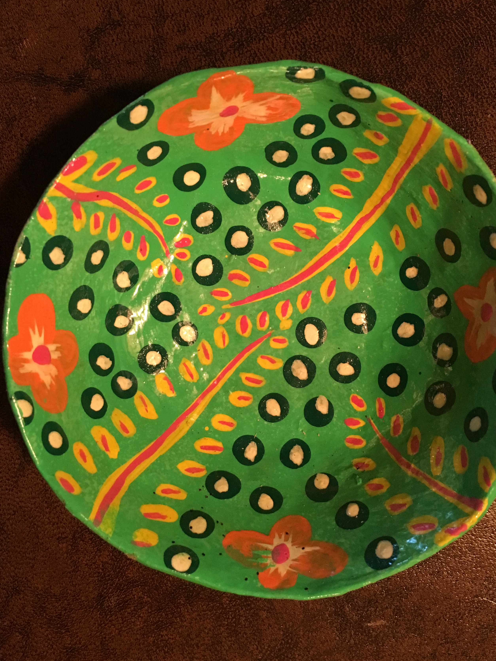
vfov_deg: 52.6
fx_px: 669
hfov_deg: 40.7
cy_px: 330
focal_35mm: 35
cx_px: 267
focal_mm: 4.15
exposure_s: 1/30
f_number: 2.2
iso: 200
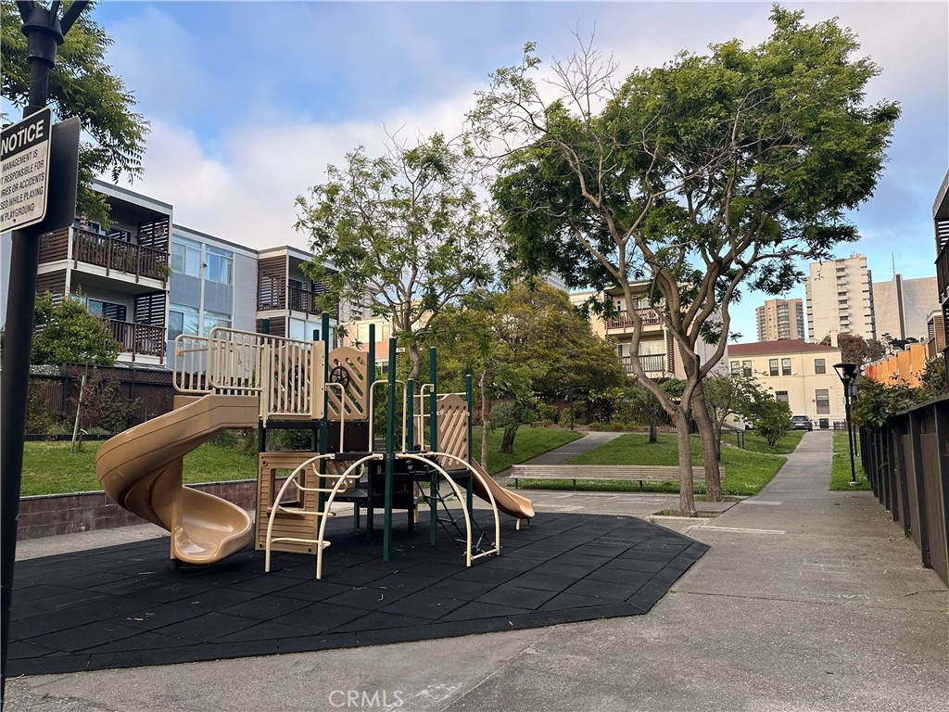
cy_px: 356
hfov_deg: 71.6
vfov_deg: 56.8
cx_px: 474
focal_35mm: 24
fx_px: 658
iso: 80
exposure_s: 1/642
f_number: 1.78
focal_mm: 6.86
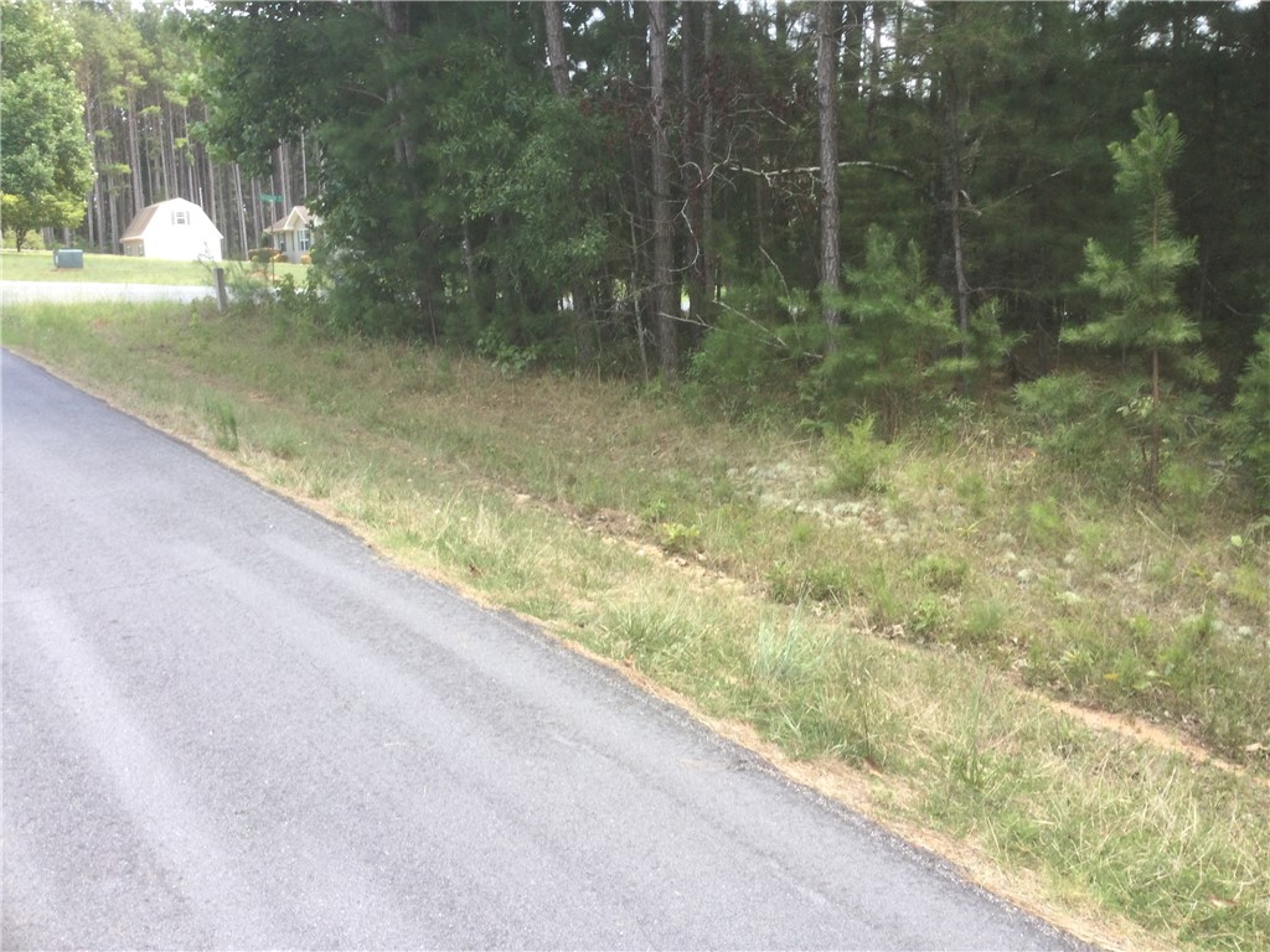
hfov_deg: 58.4
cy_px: 476
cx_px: 635
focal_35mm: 31
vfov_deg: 45.4
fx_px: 1137
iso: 32
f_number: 2.4
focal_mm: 3.3
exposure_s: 1/120
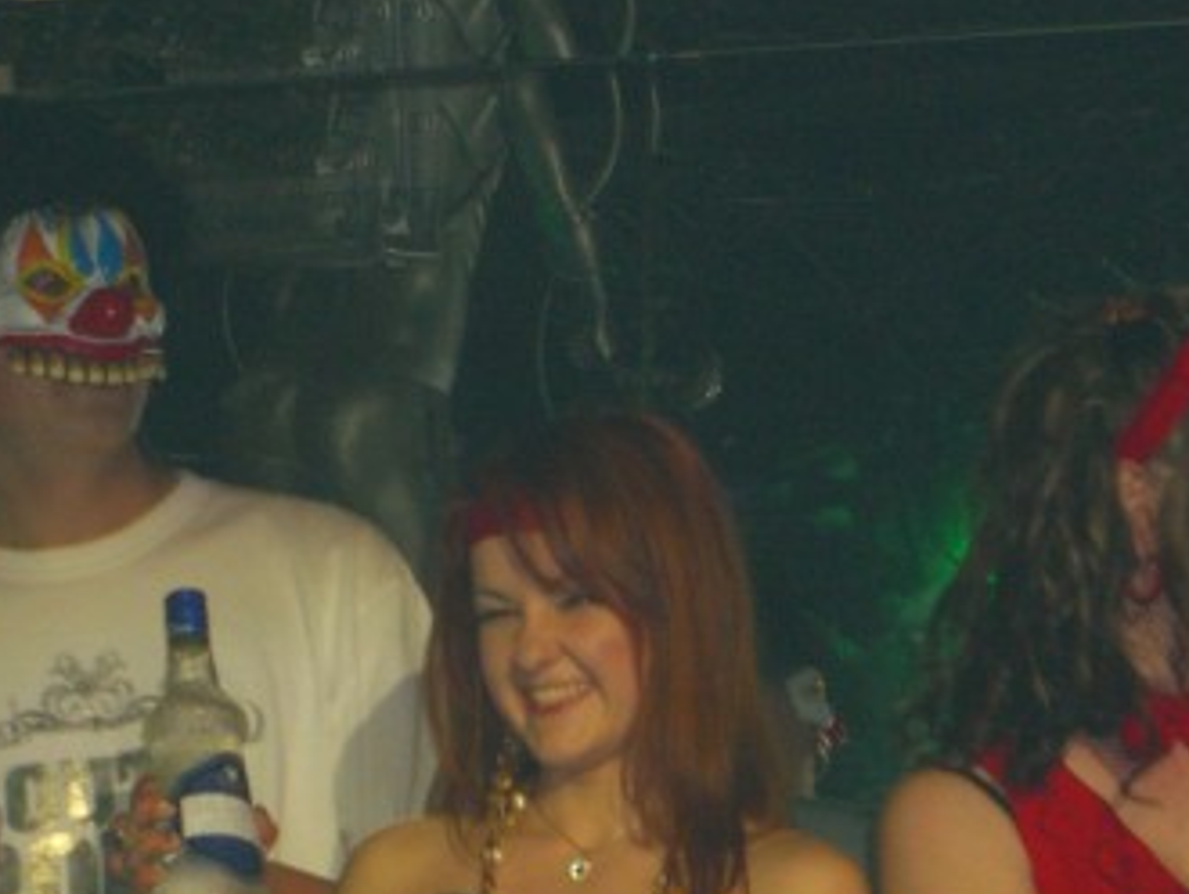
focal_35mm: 207
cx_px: 512
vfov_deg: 7.2
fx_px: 7115
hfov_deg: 9.6
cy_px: 660
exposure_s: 1/60
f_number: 5.1
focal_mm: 23.7
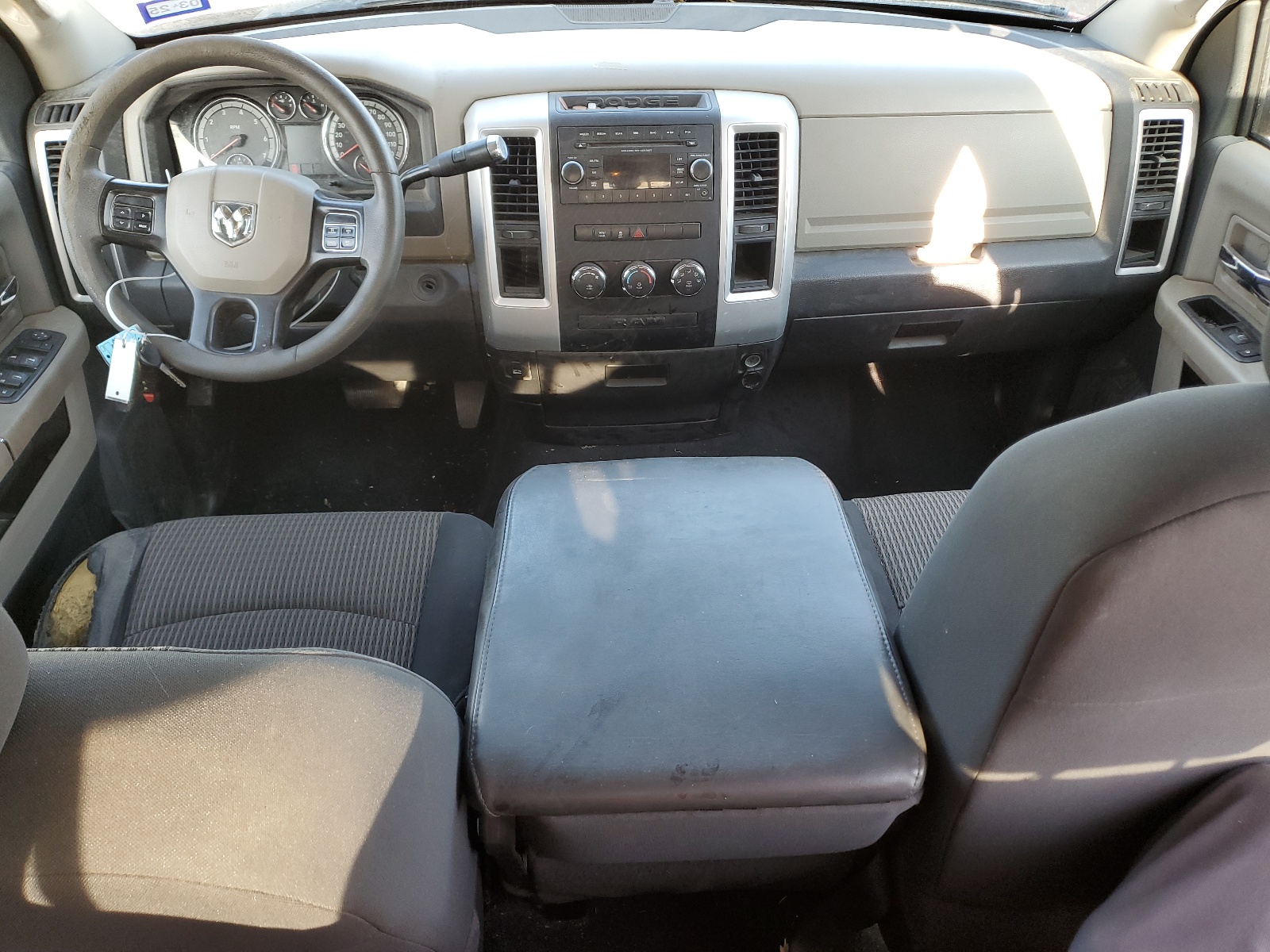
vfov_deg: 53.1
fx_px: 954
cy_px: 476
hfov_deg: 67.3
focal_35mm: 26
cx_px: 635
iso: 66
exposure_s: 1/120
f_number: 1.5
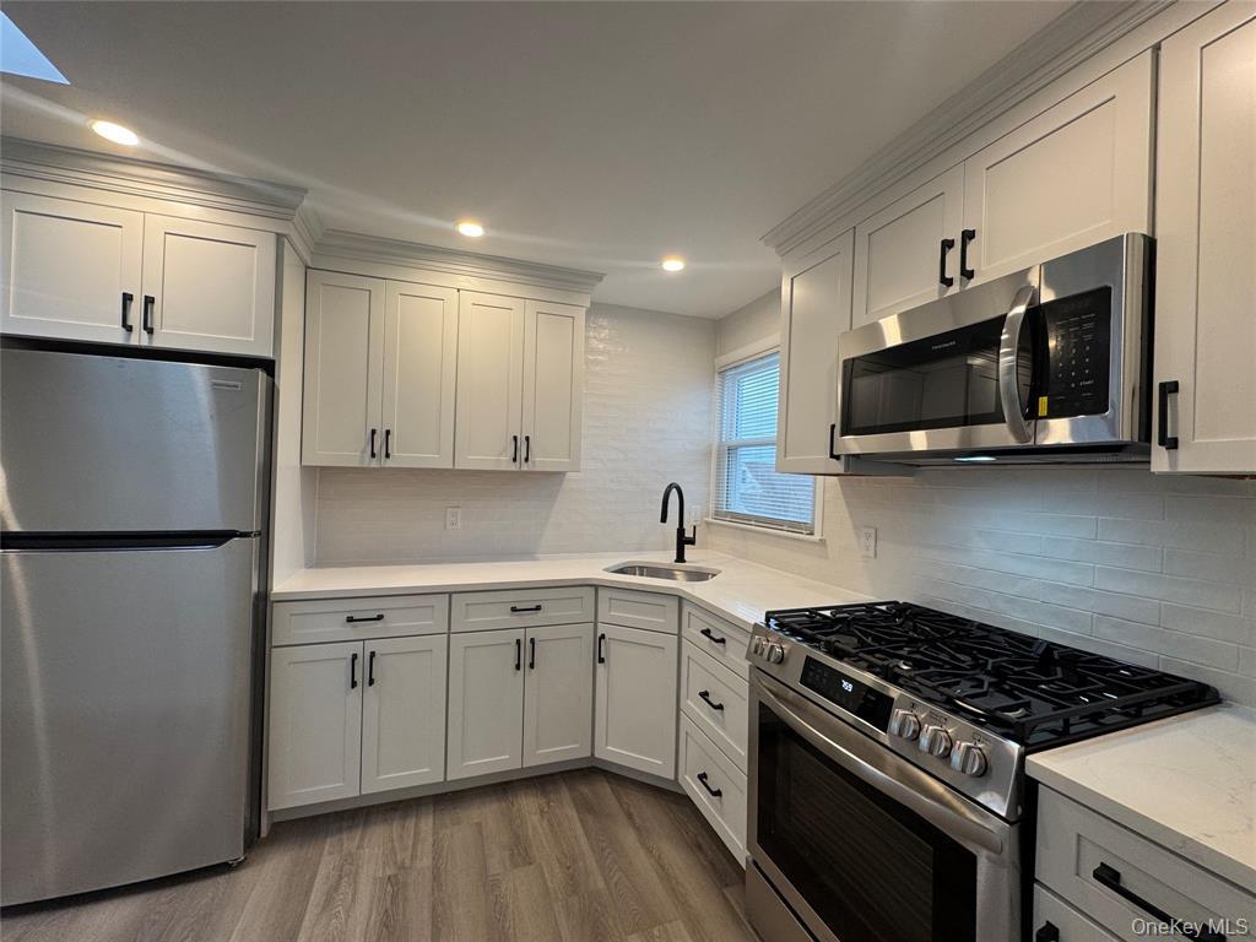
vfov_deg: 85.7
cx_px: 628
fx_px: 508
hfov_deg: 102.1
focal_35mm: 14
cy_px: 471
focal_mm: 2.22
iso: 125
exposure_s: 1/120
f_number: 2.2
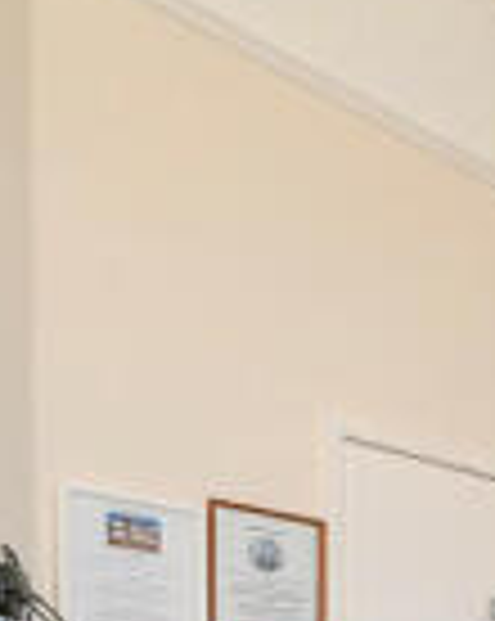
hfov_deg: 15.0
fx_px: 1271
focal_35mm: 69
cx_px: 1138
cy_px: 806
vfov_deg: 24.1
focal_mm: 15.5
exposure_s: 1/40
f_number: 8
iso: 400
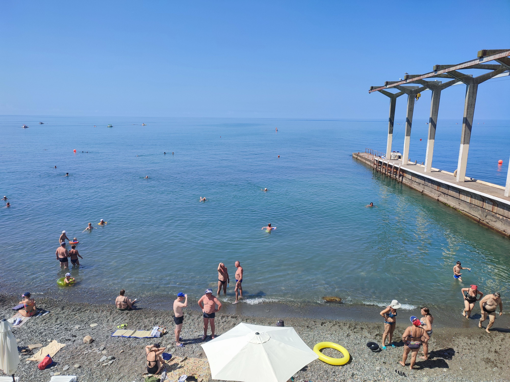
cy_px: 191
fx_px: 368
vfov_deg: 54.9
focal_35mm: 25
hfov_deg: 69.4
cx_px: 255
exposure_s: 1/928
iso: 50
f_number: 1.9
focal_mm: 6.04
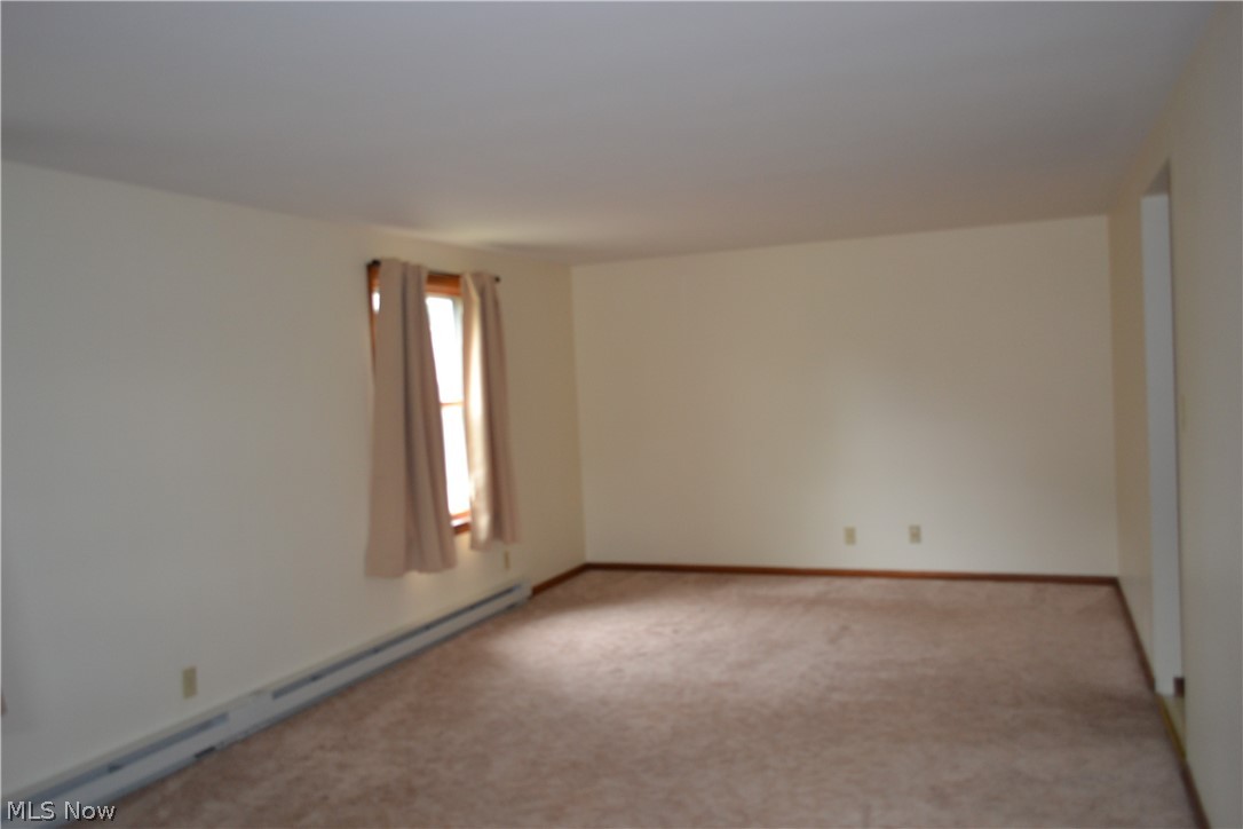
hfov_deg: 67.4
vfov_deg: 47.9
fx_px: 932
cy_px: 414
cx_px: 622
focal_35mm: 27
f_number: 3.5
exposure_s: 1/60
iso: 560
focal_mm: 18
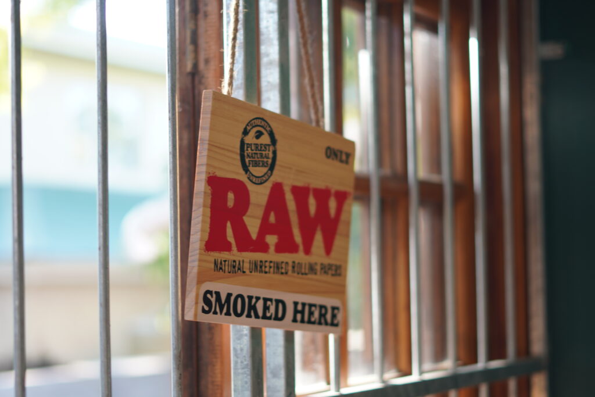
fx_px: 1240
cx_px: 298
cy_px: 198
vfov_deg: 18.2
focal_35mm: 75
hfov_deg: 27.0
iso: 100
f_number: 1.8
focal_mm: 50
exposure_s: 1/80
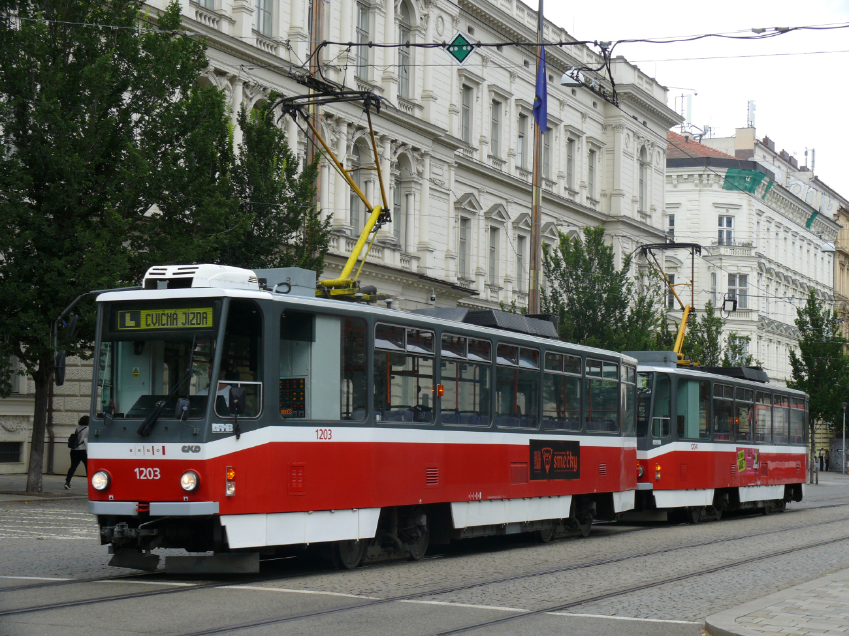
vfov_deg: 21.3
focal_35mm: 69
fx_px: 1692
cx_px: 424
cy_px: 318
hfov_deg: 28.2
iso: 100
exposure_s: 1/200
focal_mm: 14.6
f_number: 5
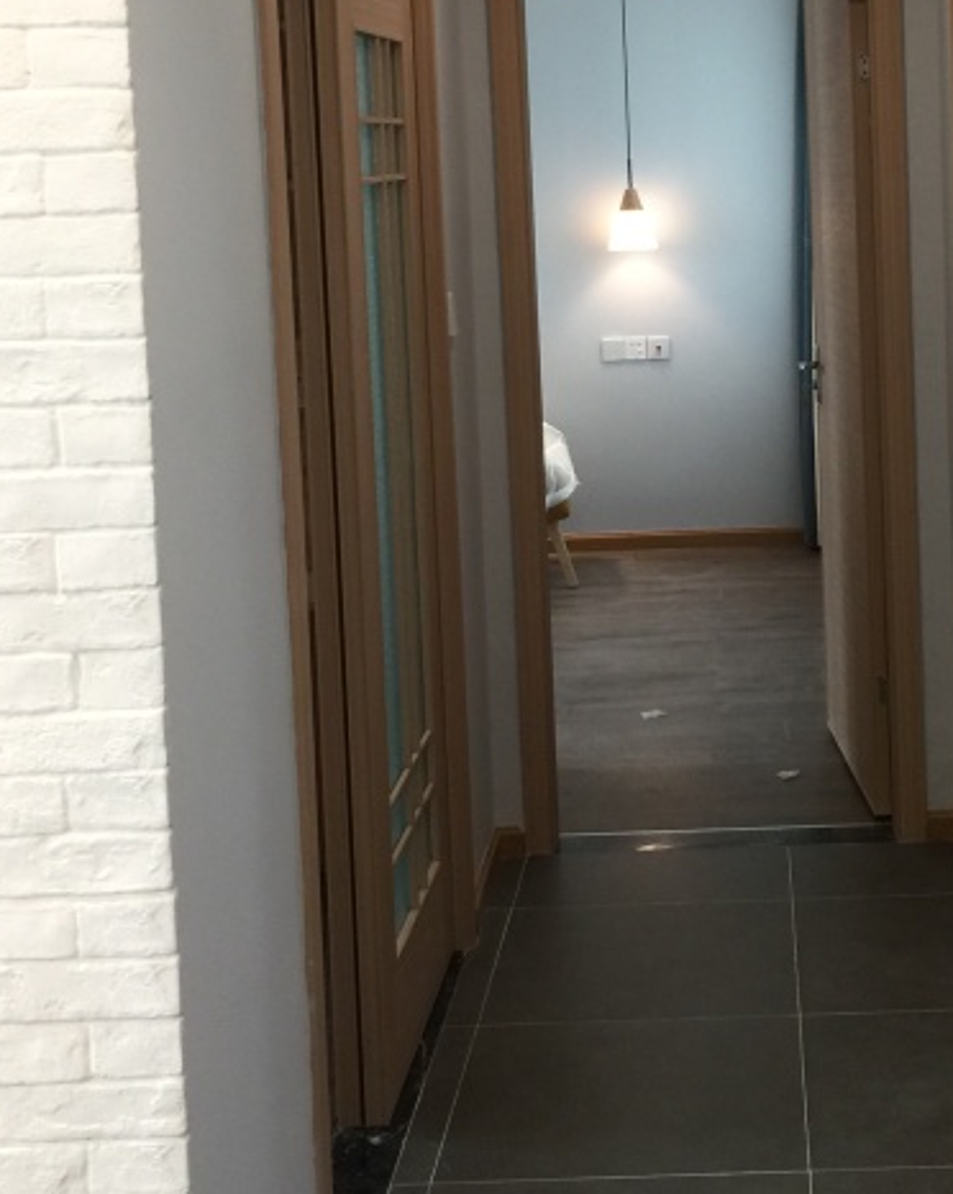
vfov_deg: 30.9
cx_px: 748
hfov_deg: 25.0
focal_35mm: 60
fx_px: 2118
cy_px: 288
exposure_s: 1/17
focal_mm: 4.15
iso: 40
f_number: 2.2
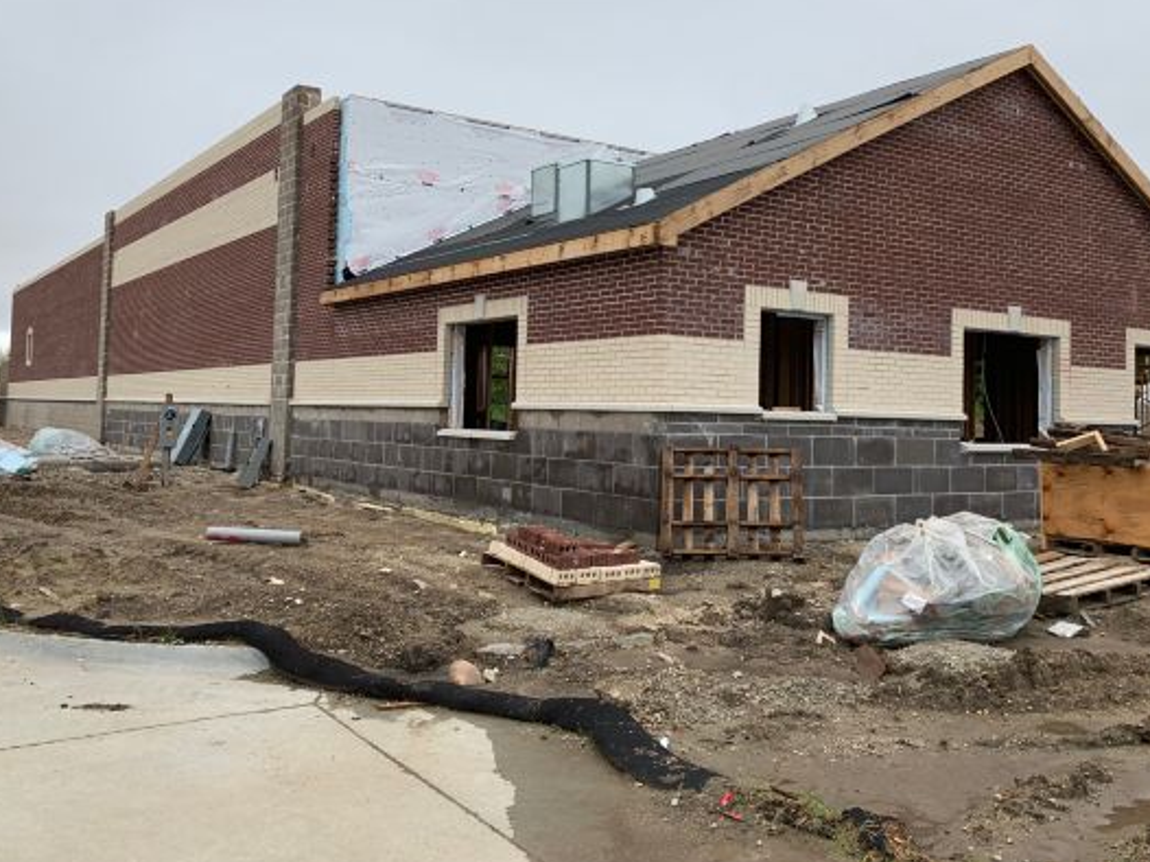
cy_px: 357
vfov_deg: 42.8
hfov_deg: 55.3
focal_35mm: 33
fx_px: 1096
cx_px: 609
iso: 25
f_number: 1.8
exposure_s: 1/302
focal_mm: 4.25
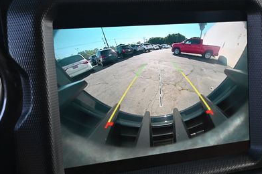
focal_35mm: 55
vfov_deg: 24.5
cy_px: 94
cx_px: 138
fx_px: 402
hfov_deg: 36.1
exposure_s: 1/200
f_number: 4
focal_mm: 22.5
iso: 400
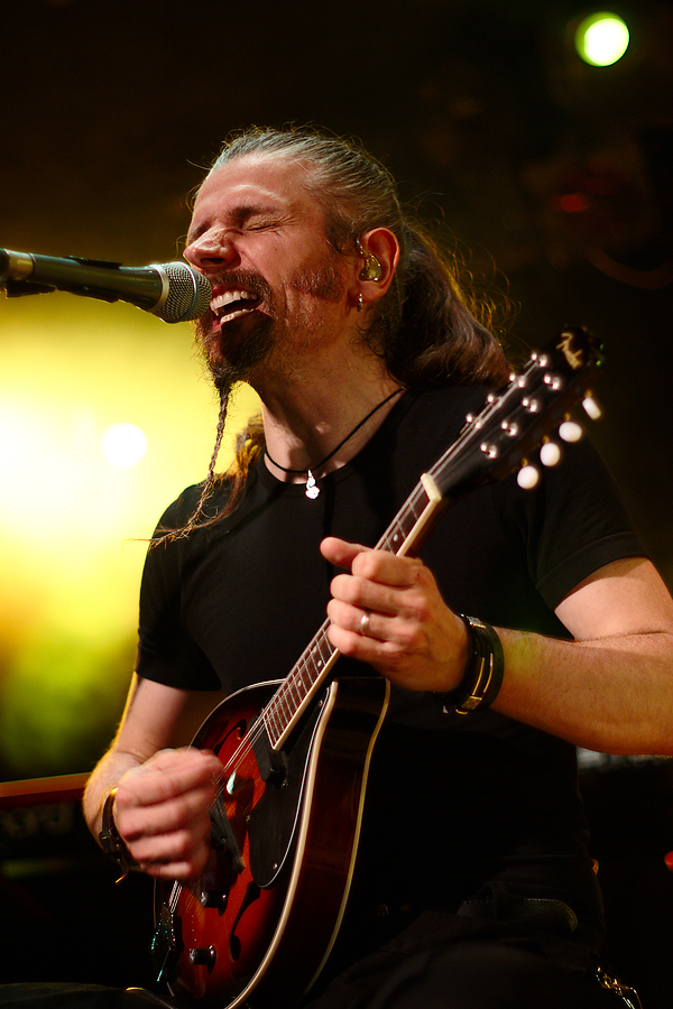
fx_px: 2103
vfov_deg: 27.0
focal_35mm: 75
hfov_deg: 18.2
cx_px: 336
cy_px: 504
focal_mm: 50
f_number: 1.4
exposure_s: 1/160
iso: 200
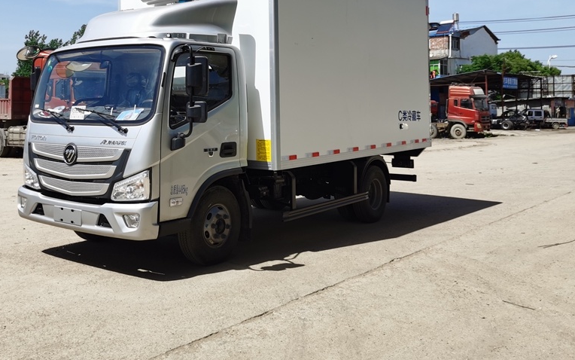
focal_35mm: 40
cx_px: 224
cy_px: 84
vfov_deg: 31.4
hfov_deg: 48.9
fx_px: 627
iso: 50
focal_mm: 5.58
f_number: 1.8
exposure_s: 1/2994
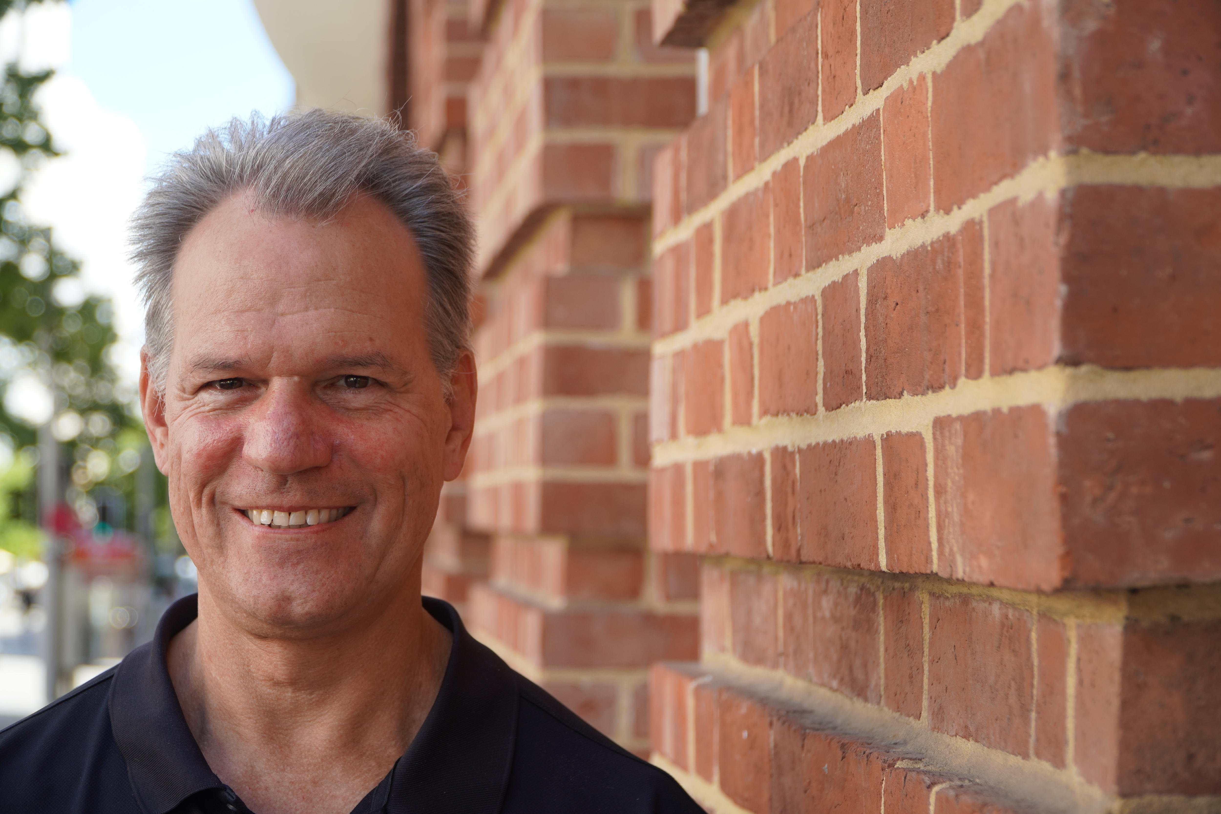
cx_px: 610
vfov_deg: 18.2
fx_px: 2543
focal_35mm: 75
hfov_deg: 27.0
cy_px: 407
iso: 100
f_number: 4
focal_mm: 50
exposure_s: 1/160
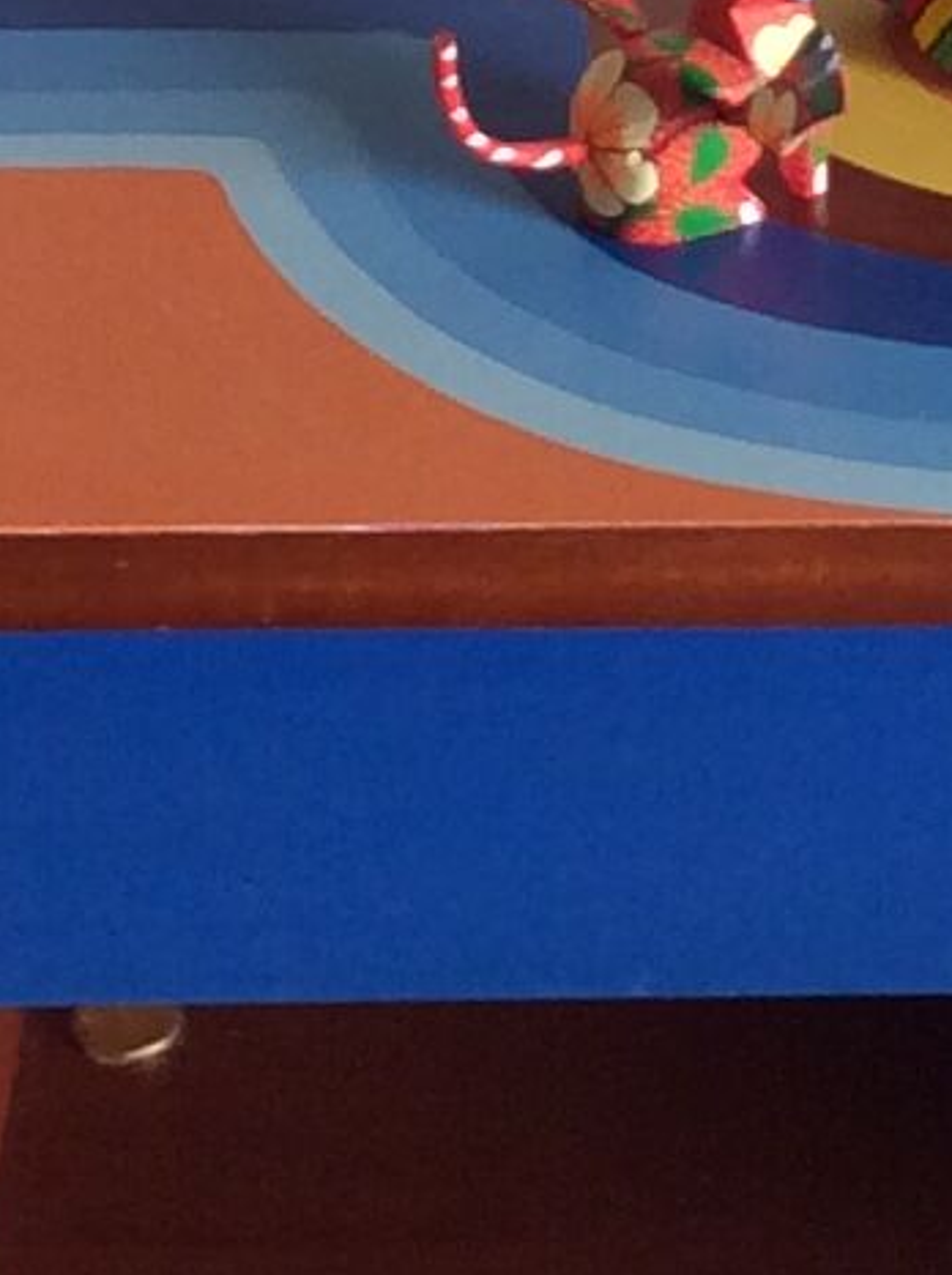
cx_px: 916
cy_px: -290
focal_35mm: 178
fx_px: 6545
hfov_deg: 8.3
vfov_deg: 10.9
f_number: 2.4
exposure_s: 1/33
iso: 40
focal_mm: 3.3
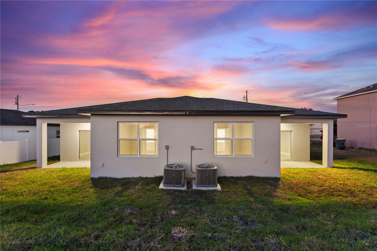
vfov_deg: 77.3
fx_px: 157
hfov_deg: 100.4
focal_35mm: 15
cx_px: 188
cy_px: 126
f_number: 4.5
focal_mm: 10
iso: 400
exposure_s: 2
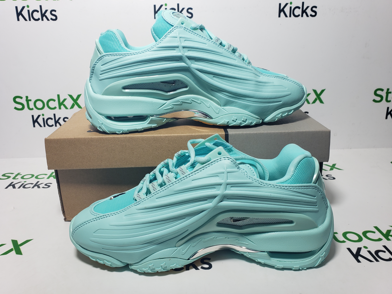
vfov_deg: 51.3
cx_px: 194
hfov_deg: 65.3
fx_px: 306
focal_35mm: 27
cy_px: 145
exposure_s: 1/190
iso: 50
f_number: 2.4
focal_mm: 4.3
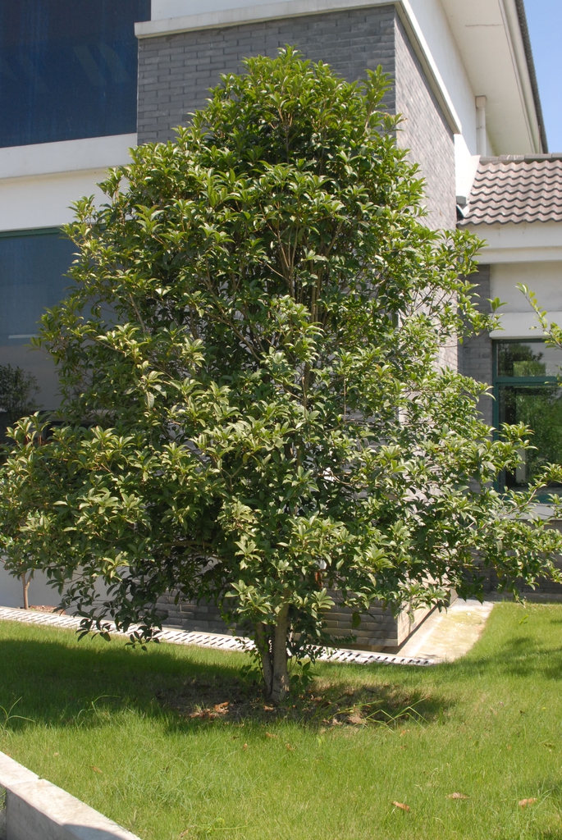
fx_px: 981
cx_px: 281
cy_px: 420
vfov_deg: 46.4
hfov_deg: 32.0
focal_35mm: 42
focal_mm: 28
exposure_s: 1/250
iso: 400
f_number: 8
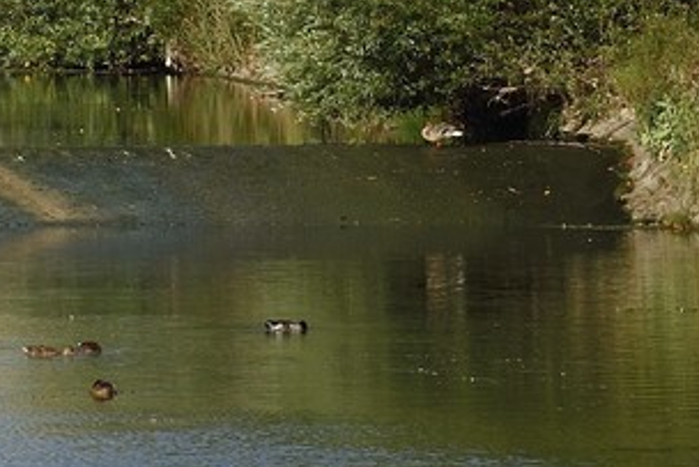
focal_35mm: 867
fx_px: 16841
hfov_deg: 2.4
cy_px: -649
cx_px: -1131
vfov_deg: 1.6
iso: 200
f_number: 10
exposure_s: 1/320
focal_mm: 165
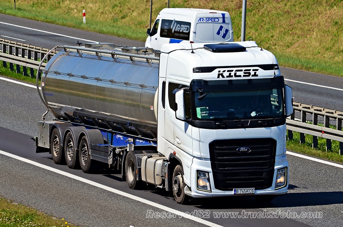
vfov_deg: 4.9
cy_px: 114
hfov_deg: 7.4
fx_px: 2639
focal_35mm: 278
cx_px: 172
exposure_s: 1/800
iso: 200
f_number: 8
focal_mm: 185
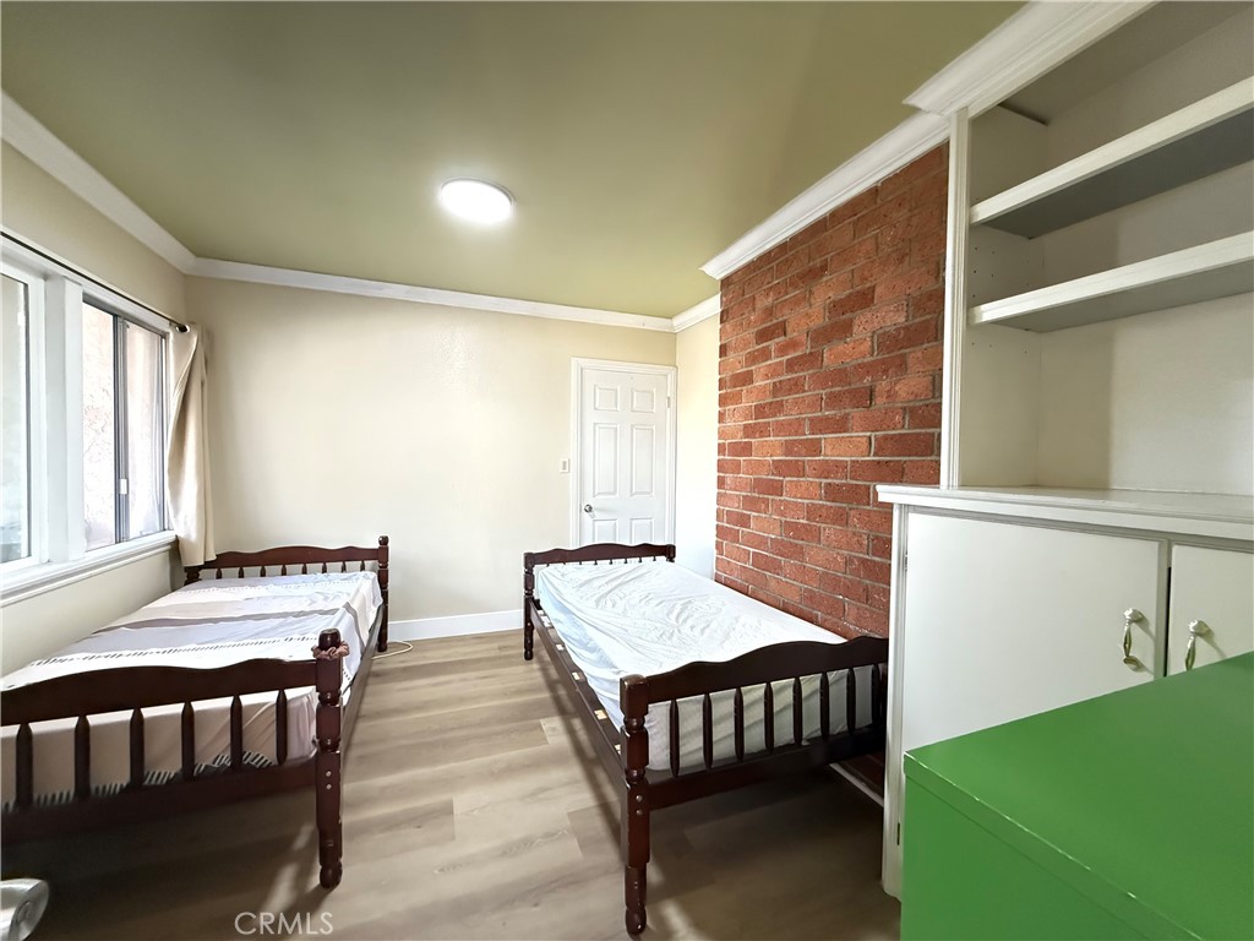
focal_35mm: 14
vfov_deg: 85.7
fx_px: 507
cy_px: 470
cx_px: 627
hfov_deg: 102.1
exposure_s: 1/60
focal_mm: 2.22
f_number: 2.2
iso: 1250
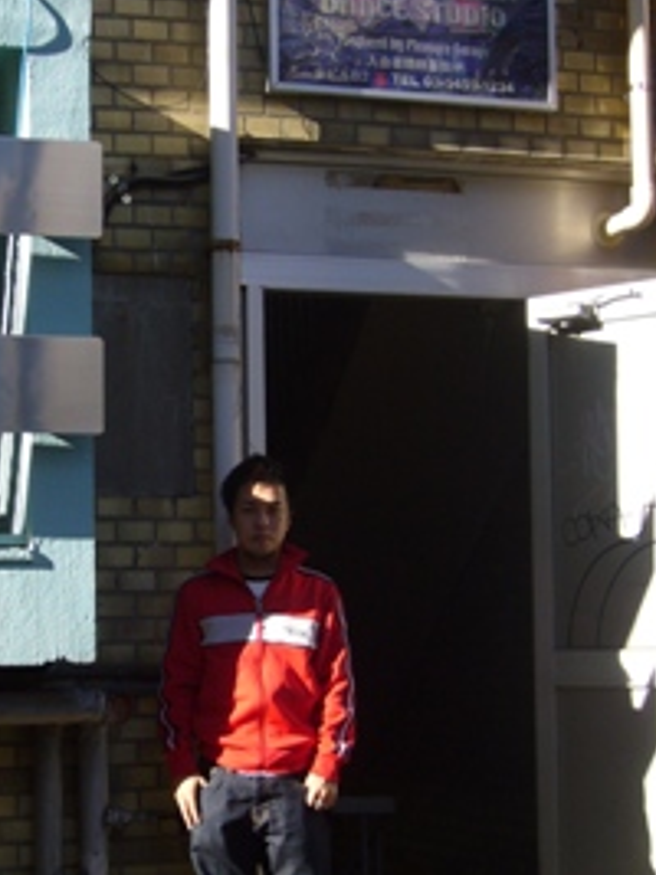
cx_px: 231
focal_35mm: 87
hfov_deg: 16.9
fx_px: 2200
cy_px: 521
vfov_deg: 22.5
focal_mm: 9.1
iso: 80
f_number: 3.5
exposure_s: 1/400
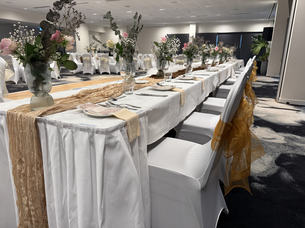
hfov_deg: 71.6
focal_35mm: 24
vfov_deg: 56.8
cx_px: 152
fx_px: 211
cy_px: 114
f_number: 1.78
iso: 160
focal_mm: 6.76
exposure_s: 1/50
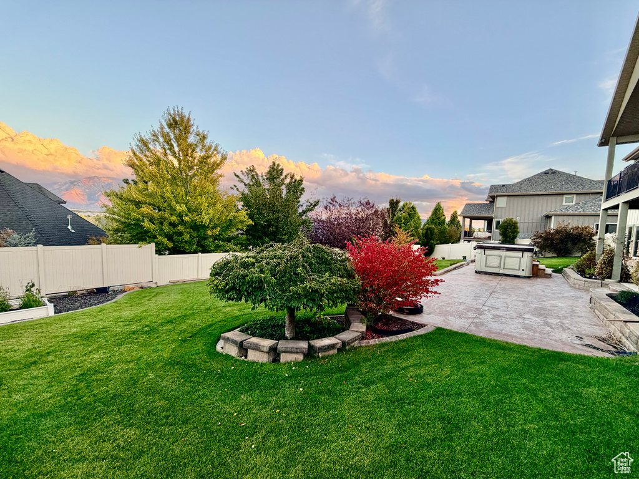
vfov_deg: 85.7
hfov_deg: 102.1
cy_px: 240
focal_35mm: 14
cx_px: 320
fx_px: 258
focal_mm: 2.22
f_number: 2.2
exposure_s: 1/121
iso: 50
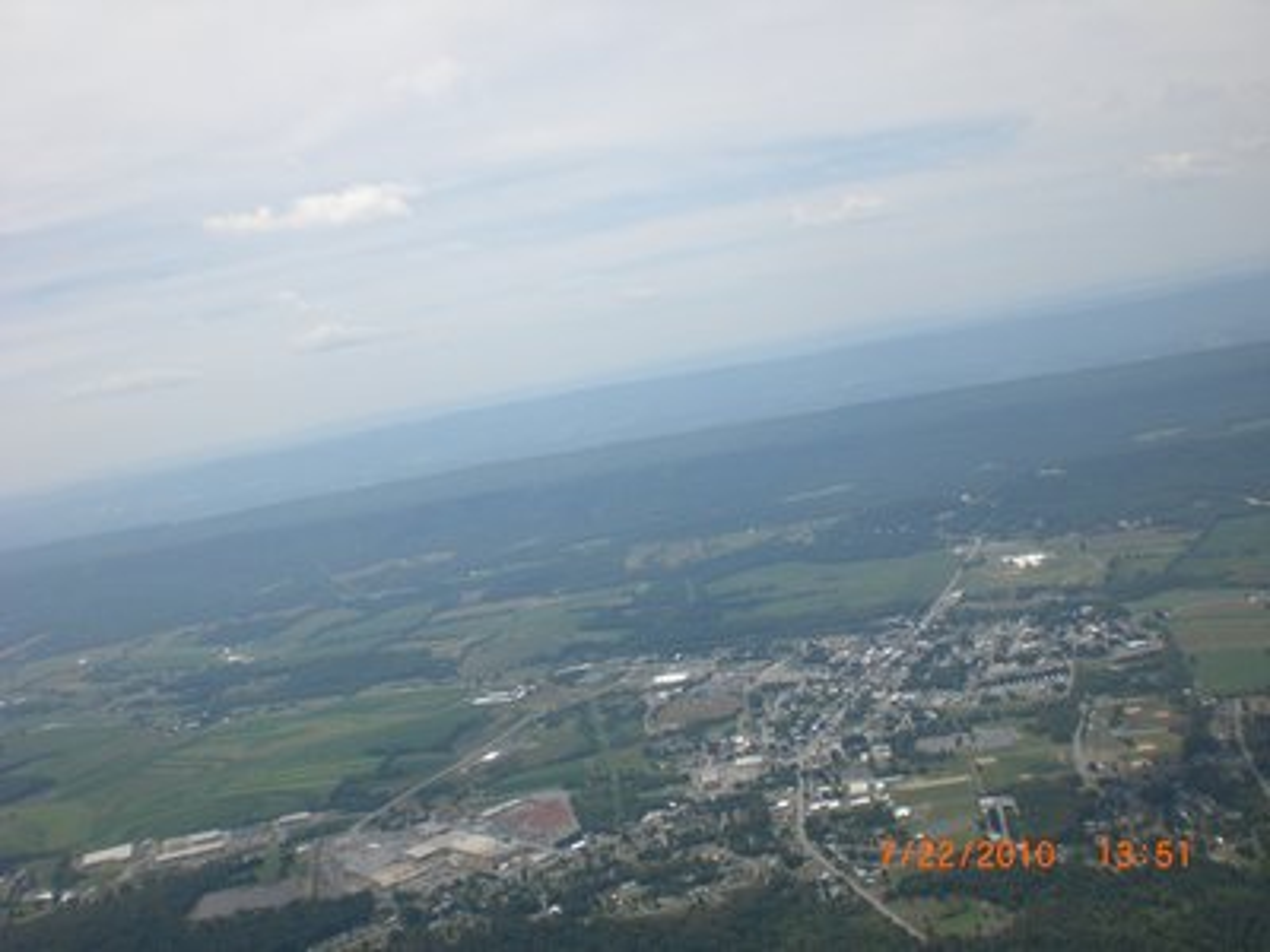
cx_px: 635
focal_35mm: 38
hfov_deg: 49.0
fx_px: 1394
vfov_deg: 37.7
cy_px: 476
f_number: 4.4
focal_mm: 6.3
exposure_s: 1/800
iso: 50
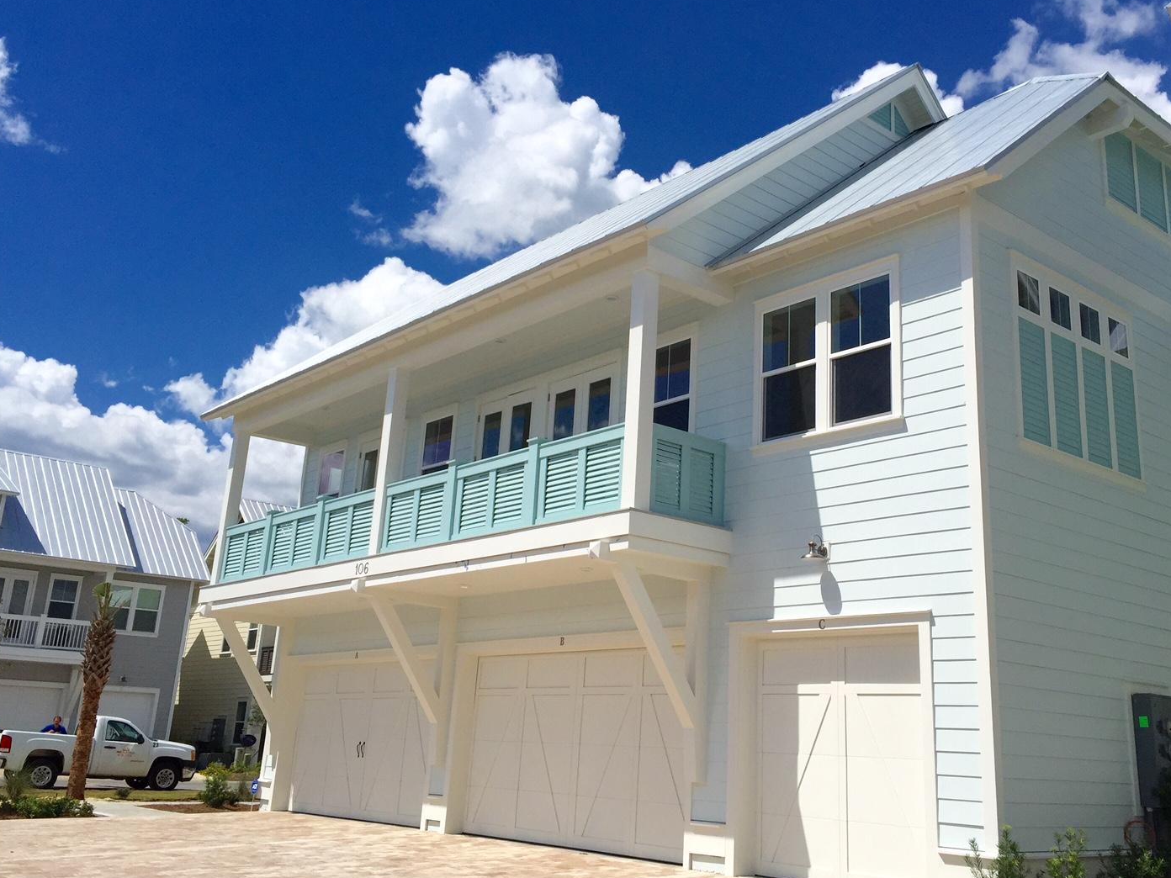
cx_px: 662
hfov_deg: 53.8
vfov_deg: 41.7
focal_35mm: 34
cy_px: 394
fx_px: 1150
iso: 32
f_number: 2.2
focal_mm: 4.15
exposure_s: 1/6623
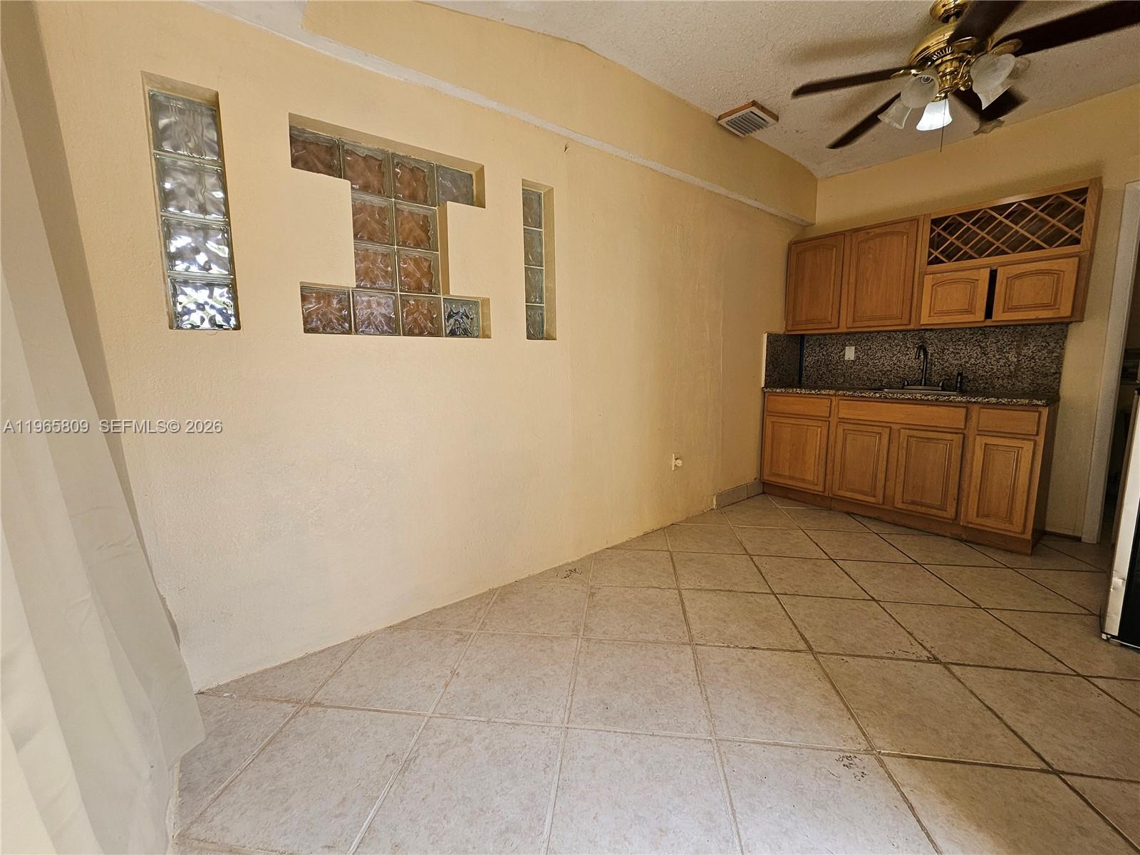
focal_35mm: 13
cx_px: 570
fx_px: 428
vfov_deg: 89.9
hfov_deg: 106.2
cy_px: 428
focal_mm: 1.74
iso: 32
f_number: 2.2
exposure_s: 1/120
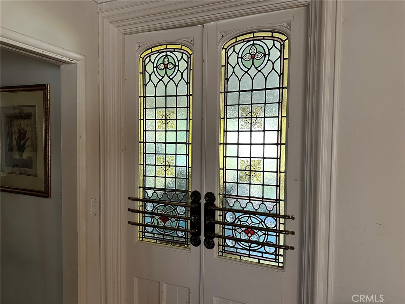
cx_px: 202
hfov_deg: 71.6
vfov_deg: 56.8
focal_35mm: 24
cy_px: 152
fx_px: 281
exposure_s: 1/95
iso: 250
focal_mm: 6.86
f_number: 1.78
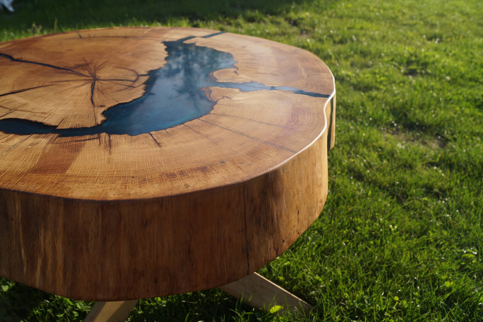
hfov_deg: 62.0
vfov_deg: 43.6
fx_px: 402
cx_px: 242
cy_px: 161
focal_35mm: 30
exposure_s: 1/200
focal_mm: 20
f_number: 6.3
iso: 100
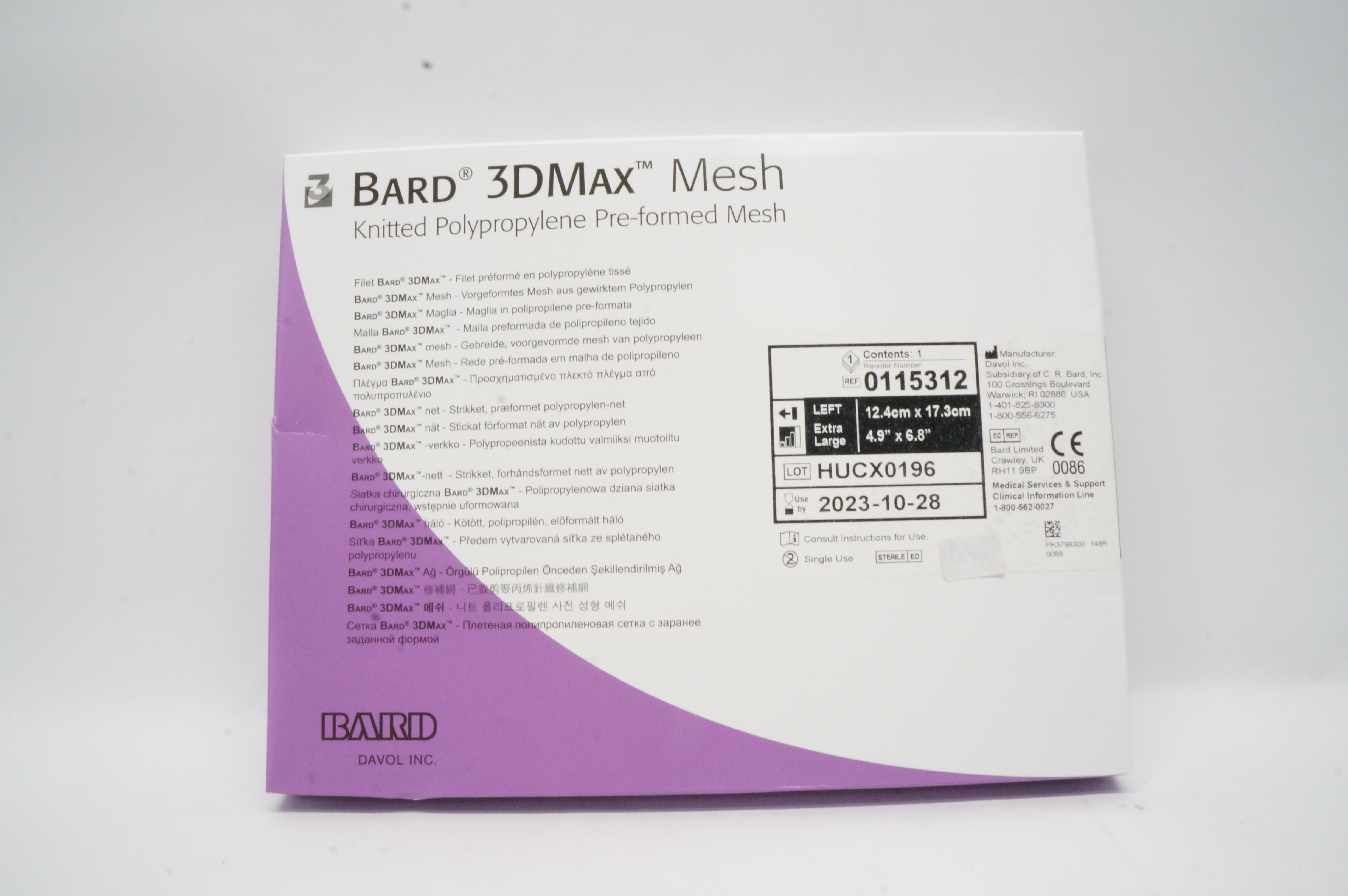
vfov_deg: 47.8
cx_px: 674
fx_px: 1010
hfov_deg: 67.4
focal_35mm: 27
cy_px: 448
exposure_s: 1/13
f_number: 22
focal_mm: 18
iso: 1600
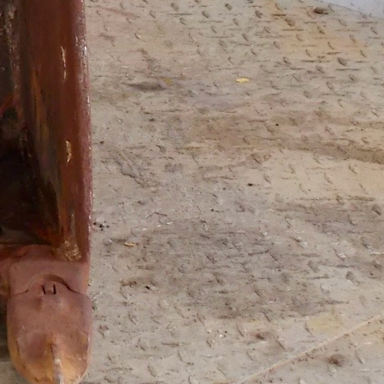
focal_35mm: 279
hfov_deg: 6.2
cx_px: -174
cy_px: -63
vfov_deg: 6.2
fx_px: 3502
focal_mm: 15.4
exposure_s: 1/30
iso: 200
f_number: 6.3
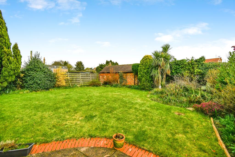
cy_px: 78
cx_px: 118
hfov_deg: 100.4
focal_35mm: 15
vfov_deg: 77.3
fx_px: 98
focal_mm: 10
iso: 800
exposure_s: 1/1600
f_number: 5.6
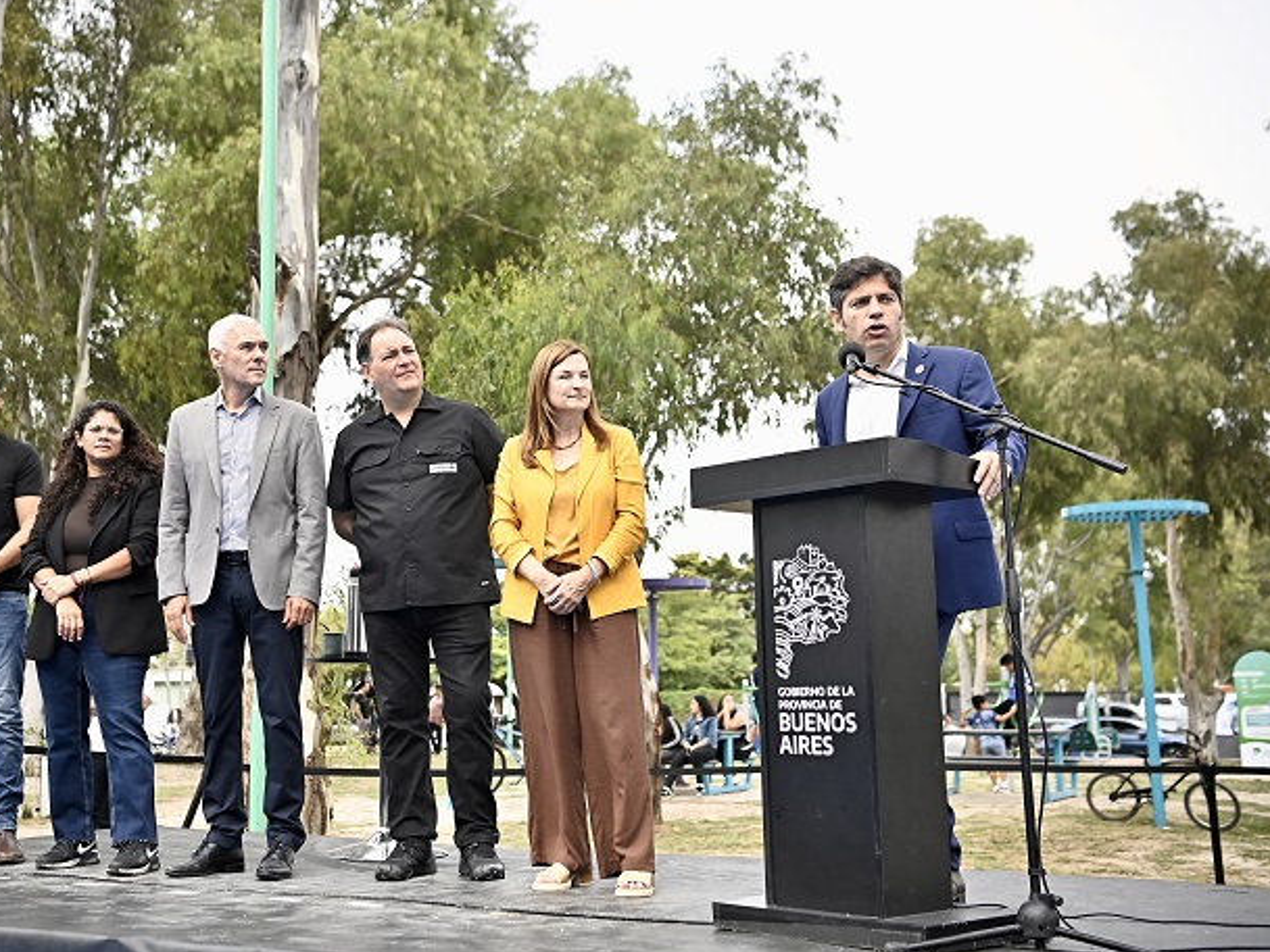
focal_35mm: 42
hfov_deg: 44.7
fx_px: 1541
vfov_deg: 34.4
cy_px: 481
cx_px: 584
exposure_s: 1/8000
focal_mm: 38
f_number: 3.2
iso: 1600
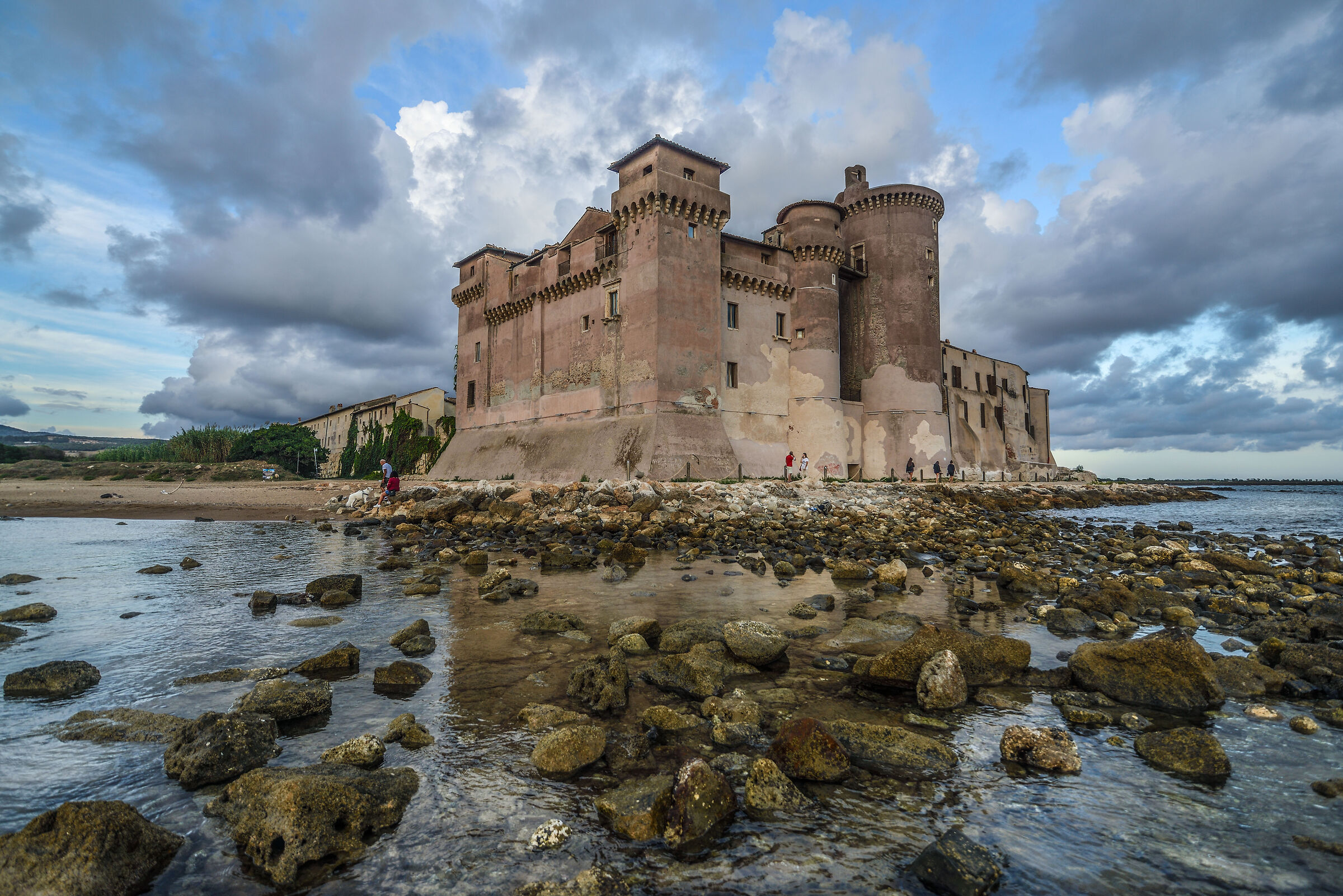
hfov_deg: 96.7
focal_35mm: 16
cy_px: 448
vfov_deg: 73.8
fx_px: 597
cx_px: 672
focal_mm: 16
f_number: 4.5
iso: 125
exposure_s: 1/250
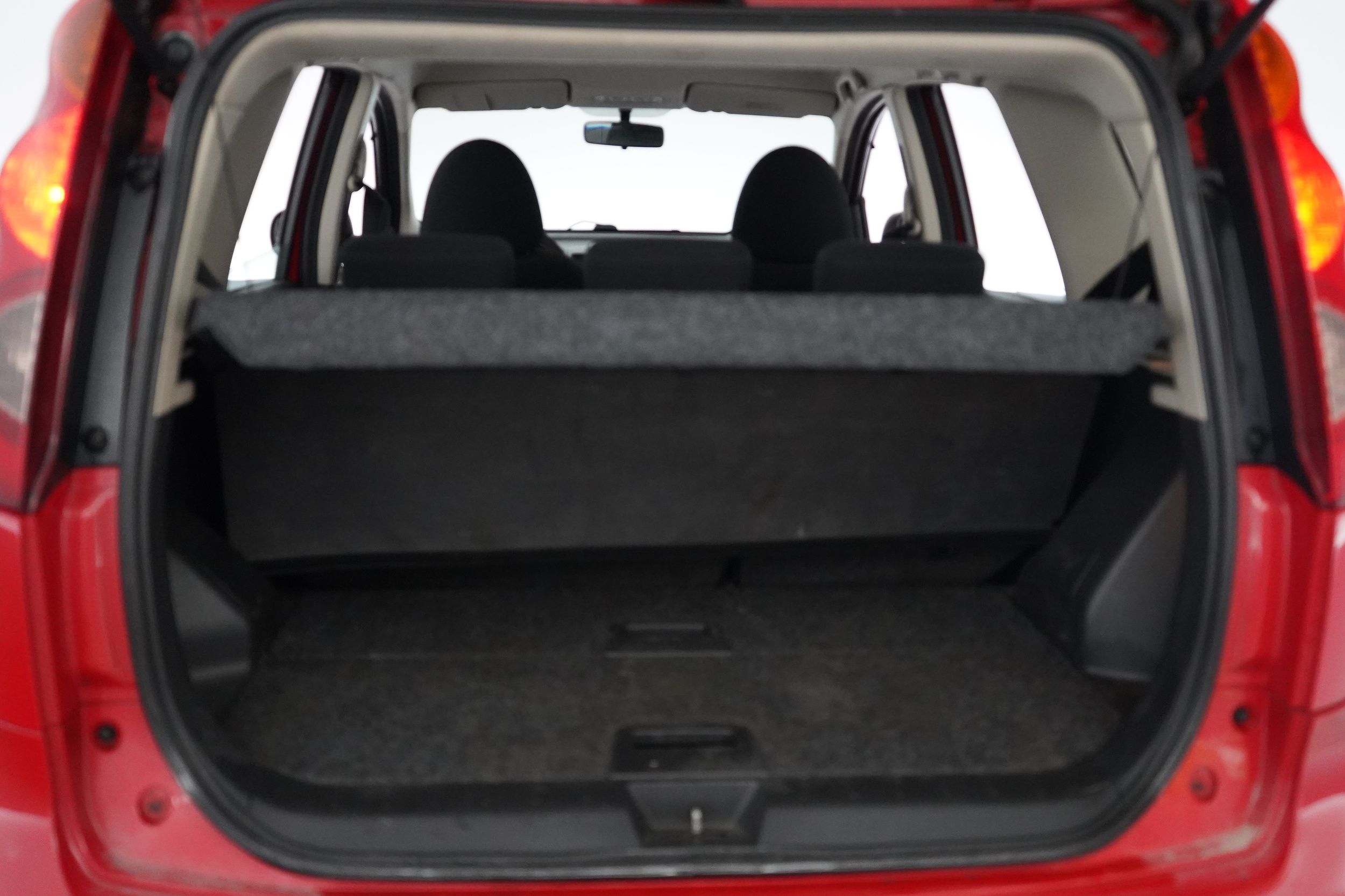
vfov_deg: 42.3
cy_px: 448
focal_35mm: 31
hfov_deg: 60.3
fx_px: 1158
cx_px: 672
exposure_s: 1/160
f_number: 4
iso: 10000
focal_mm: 31
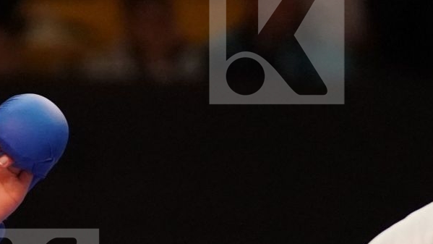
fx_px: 8566
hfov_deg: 2.9
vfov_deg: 1.6
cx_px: -213
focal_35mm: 746
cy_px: 295
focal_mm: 158
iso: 6400
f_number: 2.8
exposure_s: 1/1000
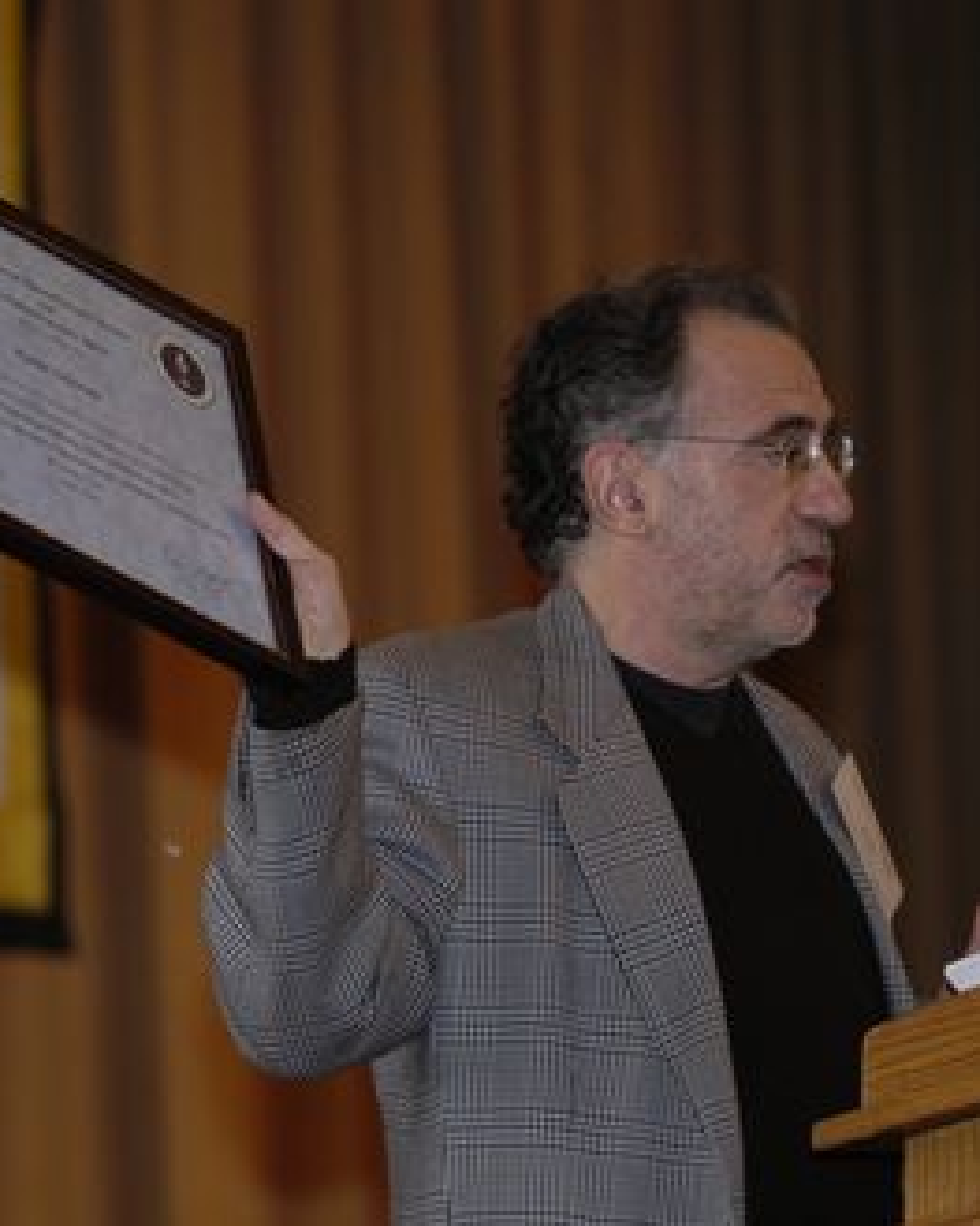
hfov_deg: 6.2
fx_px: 8995
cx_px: 682
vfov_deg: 7.8
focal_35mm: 248
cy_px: 611
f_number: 3.5
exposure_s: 1/160
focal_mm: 116
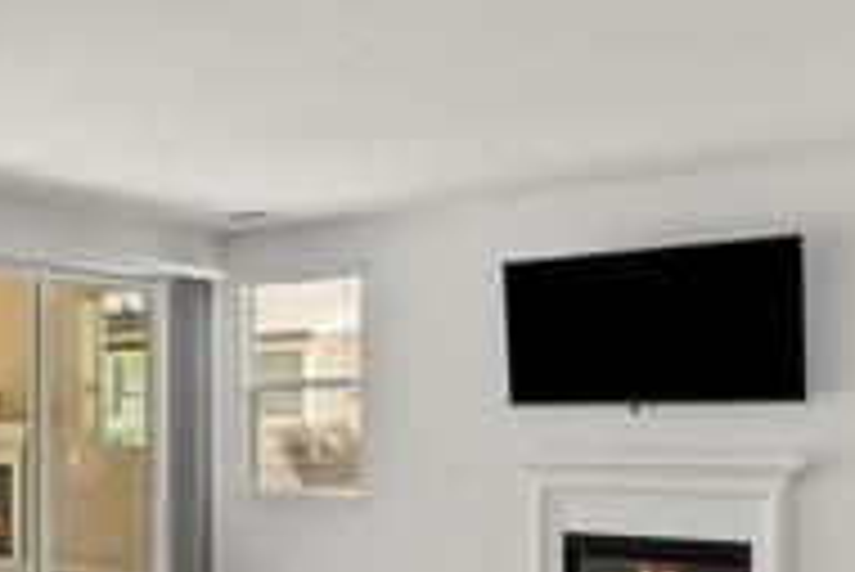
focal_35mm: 54
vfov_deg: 24.9
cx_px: -94
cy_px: 417
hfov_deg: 32.3
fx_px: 1283
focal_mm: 16
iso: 2000
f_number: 8
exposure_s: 1/40
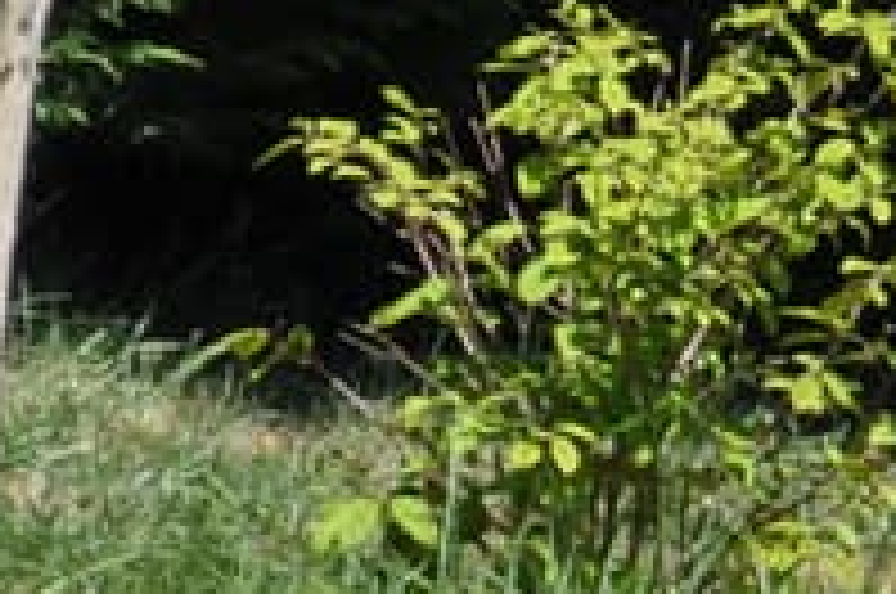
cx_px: 3066
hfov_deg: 3.2
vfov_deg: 2.2
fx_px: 15500
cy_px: 1278
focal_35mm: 624
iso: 200
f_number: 9
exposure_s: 1/320
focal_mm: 55
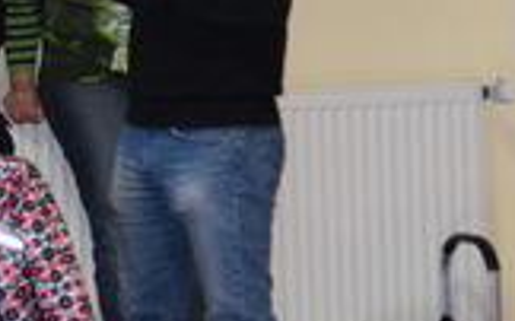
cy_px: 16
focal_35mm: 554
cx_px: -404
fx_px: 7770
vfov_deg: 2.4
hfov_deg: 3.8
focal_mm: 98
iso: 1600
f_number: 5.6
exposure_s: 1/60
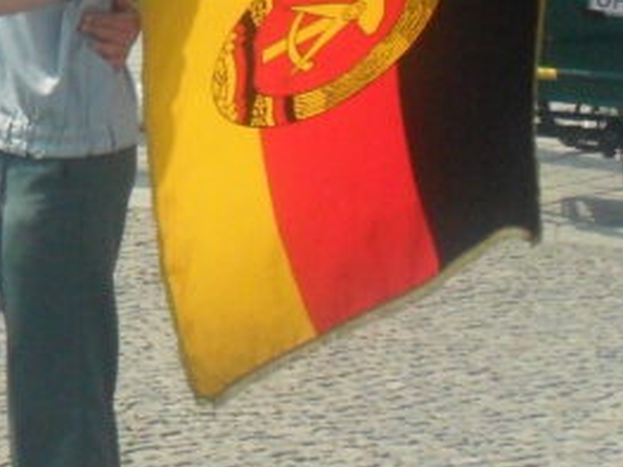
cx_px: -448
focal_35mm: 144
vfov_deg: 10.1
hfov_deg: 12.7
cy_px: -102
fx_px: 2590
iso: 200
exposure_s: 1/250
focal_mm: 6.6
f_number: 10.1
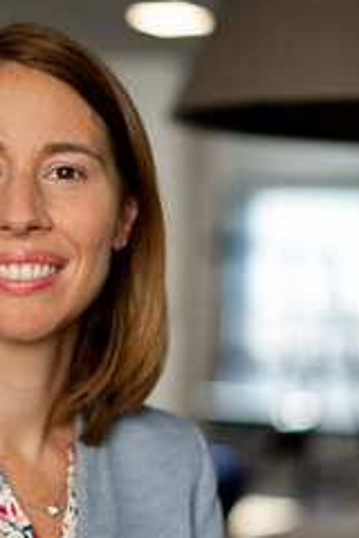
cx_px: 34
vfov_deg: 20.4
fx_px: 1496
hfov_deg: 13.6
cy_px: 345
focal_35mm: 100
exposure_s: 1/800
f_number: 1.8
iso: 320
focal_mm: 50
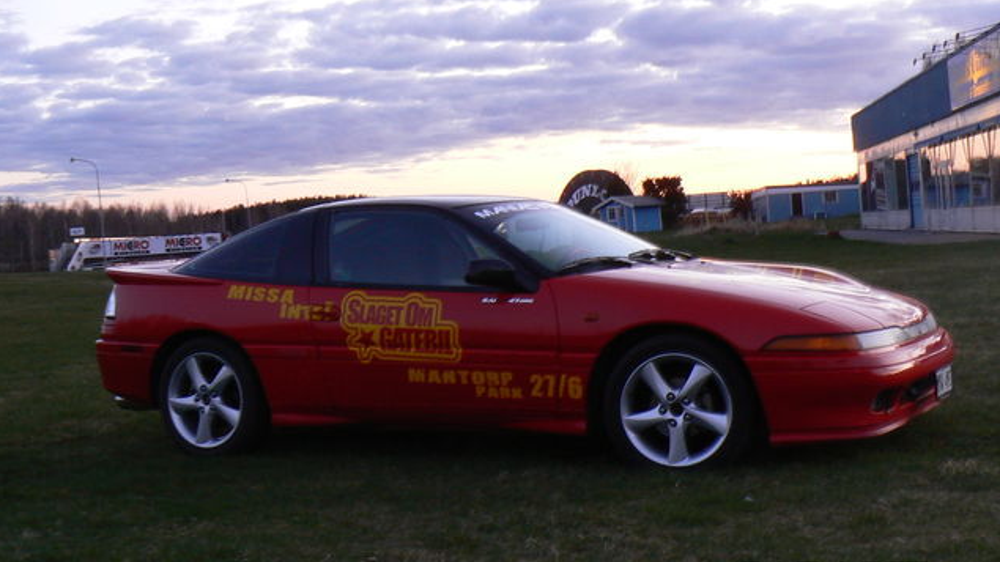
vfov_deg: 21.4
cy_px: 209
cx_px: 499
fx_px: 1485
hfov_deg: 37.2
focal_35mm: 56
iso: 100
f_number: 8
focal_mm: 7
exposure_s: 1
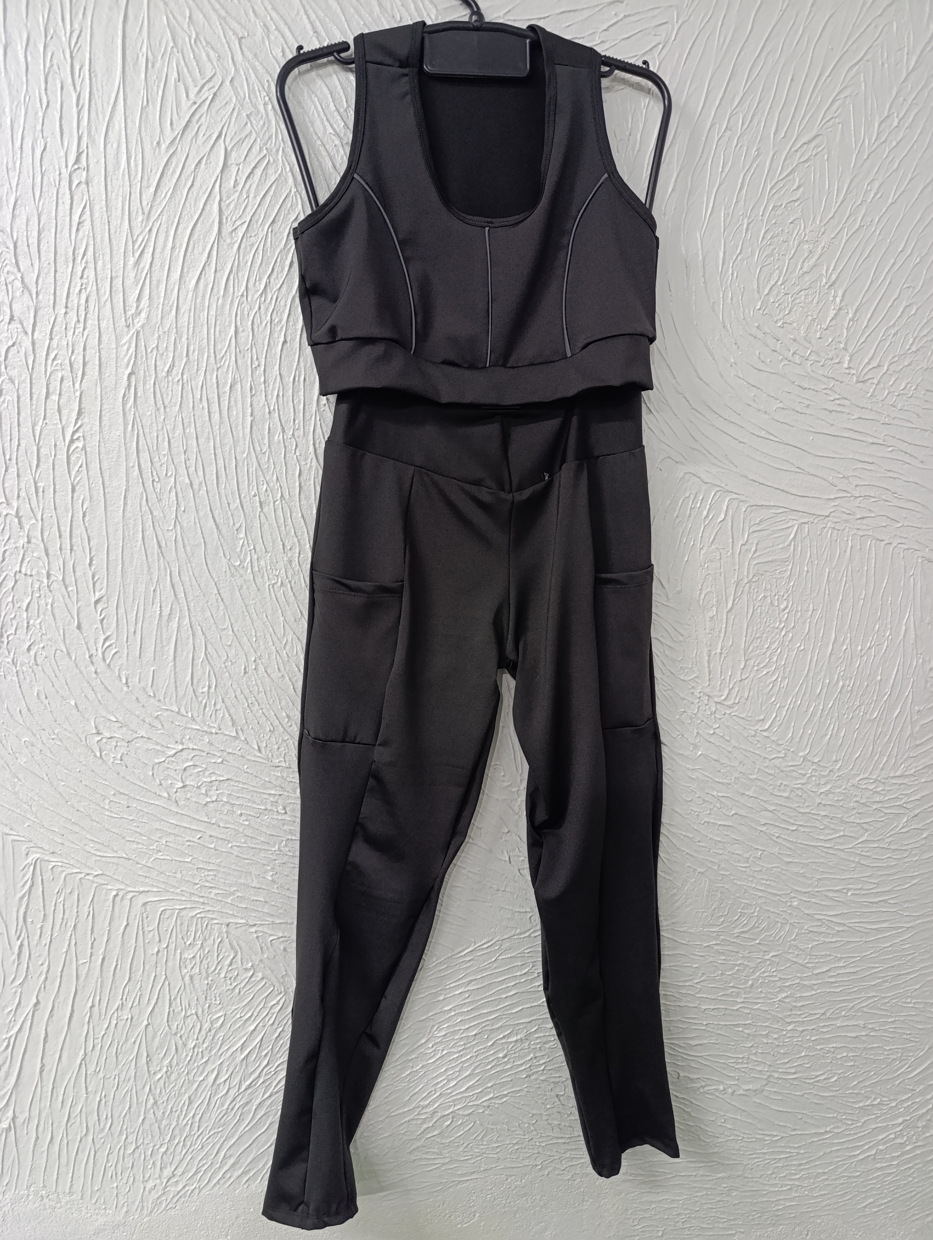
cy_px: 620
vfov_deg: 73.8
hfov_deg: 59.0
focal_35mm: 23
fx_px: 824
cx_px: 466
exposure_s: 1/40
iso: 1000
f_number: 1.6
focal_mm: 6.14
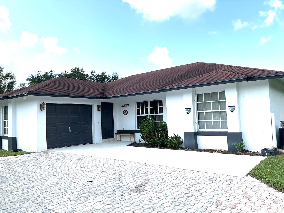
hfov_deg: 61.7
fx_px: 238
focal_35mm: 29
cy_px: 106
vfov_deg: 48.2
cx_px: 142
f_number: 1.8
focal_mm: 3
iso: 25
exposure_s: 1/1786
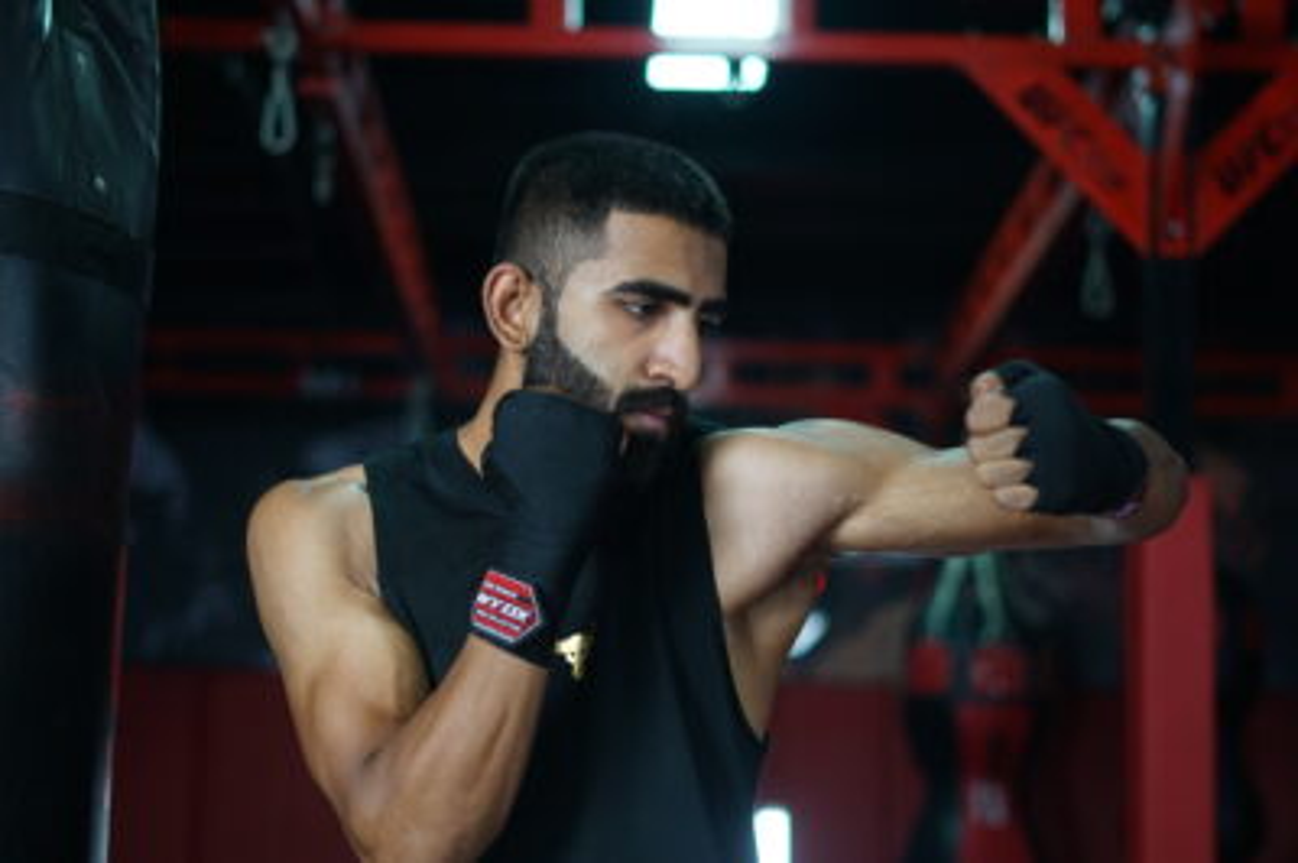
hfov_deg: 39.6
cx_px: 649
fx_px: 1801
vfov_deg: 26.9
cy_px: 432
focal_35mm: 50
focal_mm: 50
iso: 320
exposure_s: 1/200
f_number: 1.8
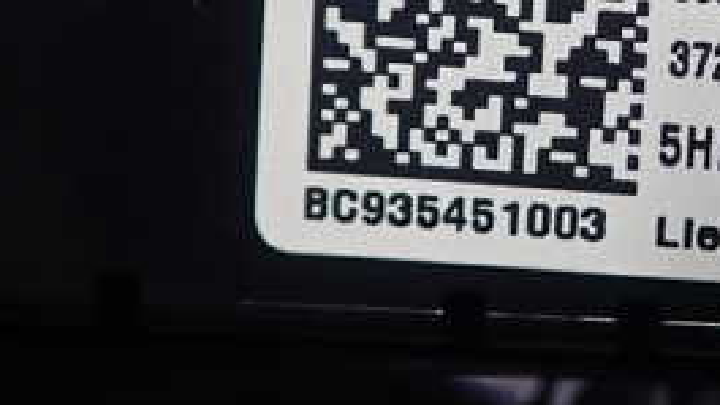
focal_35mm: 74
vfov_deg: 16.1
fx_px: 1413
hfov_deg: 27.1
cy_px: 24
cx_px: 704
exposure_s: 1/125
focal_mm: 5.5
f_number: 2.3
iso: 250
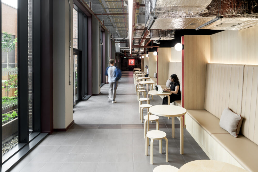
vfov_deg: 53.1
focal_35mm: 24
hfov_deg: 73.7
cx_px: 129
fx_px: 172
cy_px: 86
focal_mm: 24
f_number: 11
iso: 200
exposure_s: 1/6
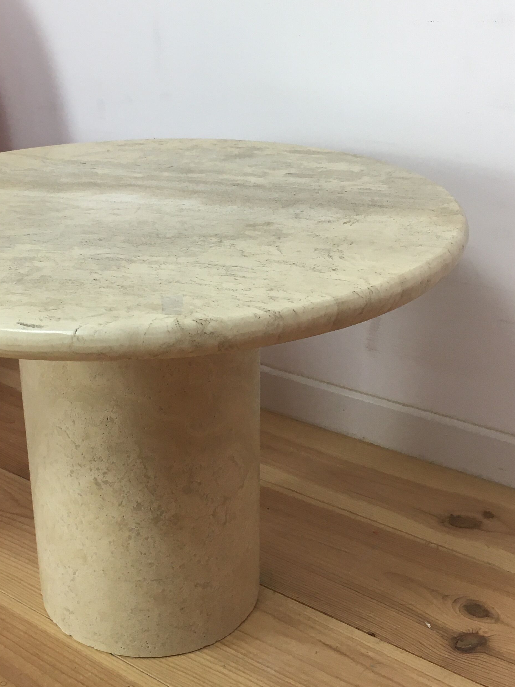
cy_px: 312
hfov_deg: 30.3
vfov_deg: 40.4
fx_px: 932
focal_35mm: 47
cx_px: 127
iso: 40
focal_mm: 4.15
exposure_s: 1/33
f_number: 2.2
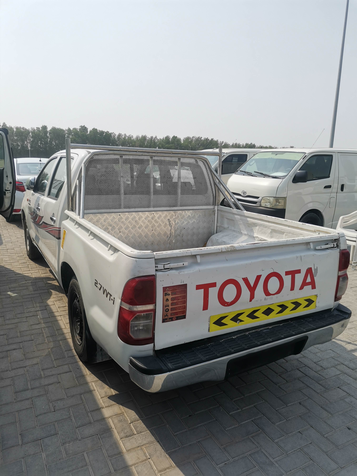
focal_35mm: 26
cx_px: 178
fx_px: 358
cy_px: 238
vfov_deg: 67.3
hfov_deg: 53.1
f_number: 1.8
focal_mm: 4.75
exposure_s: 1/2041
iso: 50
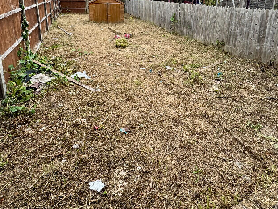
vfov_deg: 54.3
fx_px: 185
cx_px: 156
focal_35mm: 23
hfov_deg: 73.6
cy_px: 38
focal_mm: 2.22
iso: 50
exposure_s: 1/544
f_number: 2.2
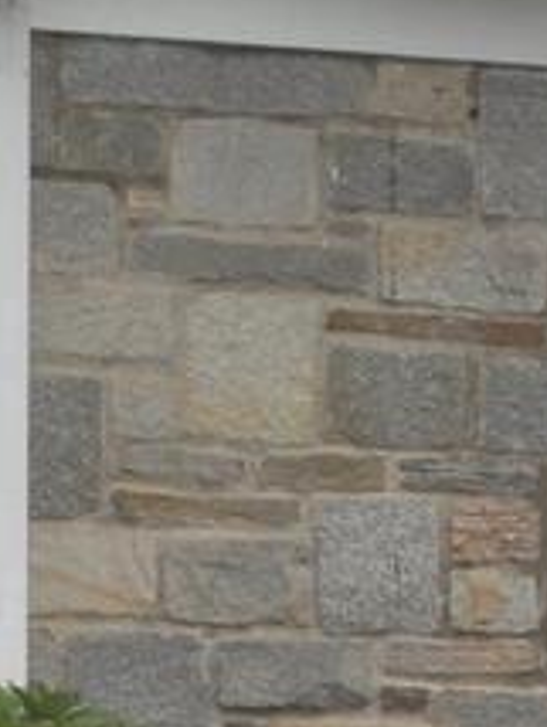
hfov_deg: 4.2
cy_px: -163
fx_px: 7528
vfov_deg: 5.5
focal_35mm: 358
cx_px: 268
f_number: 16
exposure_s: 1/200
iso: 200
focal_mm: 26
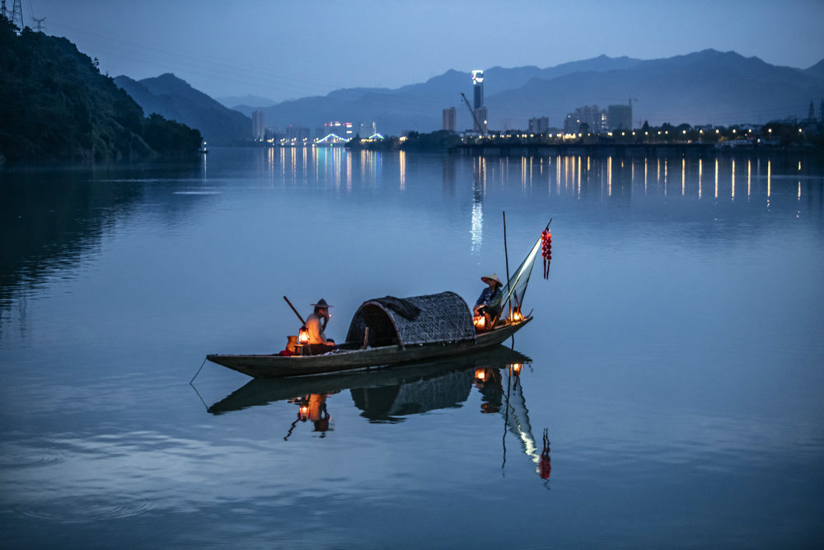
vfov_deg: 19.5
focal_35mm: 70
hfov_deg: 28.8
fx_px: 1602
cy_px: 275
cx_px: 412
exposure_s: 1/13
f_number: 2.8
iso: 2500
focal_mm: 70
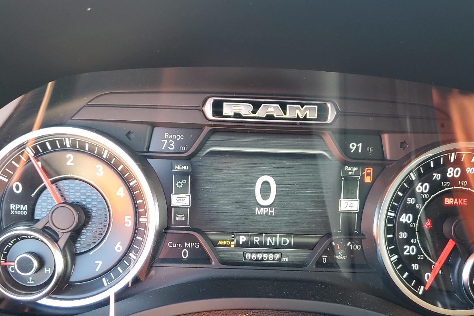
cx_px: 240
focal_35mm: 37
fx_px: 487
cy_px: 218
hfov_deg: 51.9
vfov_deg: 35.5
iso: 75
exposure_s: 1/60.2
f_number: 1.5
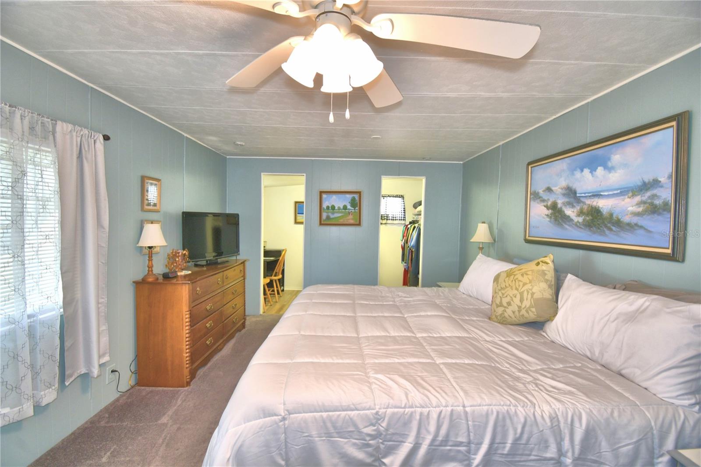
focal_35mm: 15
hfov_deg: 100.4
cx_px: 350
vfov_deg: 77.3
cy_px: 234
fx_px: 292
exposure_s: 1/30
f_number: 4.5
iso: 200
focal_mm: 10
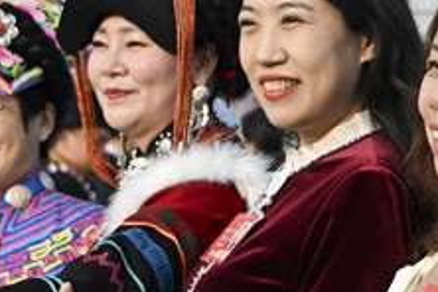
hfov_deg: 12.3
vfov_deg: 8.5
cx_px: 554
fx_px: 1971
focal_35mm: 162
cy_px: 150
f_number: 4
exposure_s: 1/2500
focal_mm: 40
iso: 400
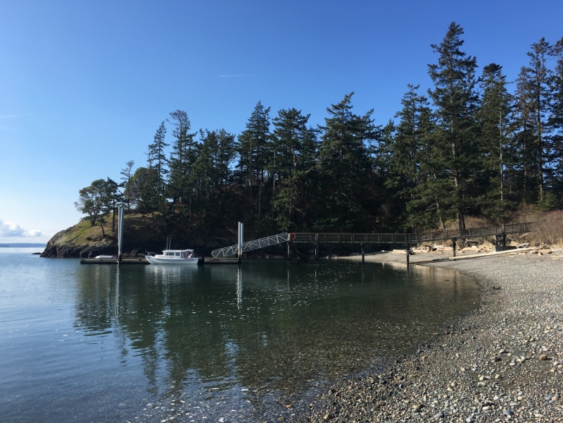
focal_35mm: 29
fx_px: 472
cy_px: 212
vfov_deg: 48.2
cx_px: 282
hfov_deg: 61.7
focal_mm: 4.15
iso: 25
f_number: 2.2
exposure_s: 1/1083
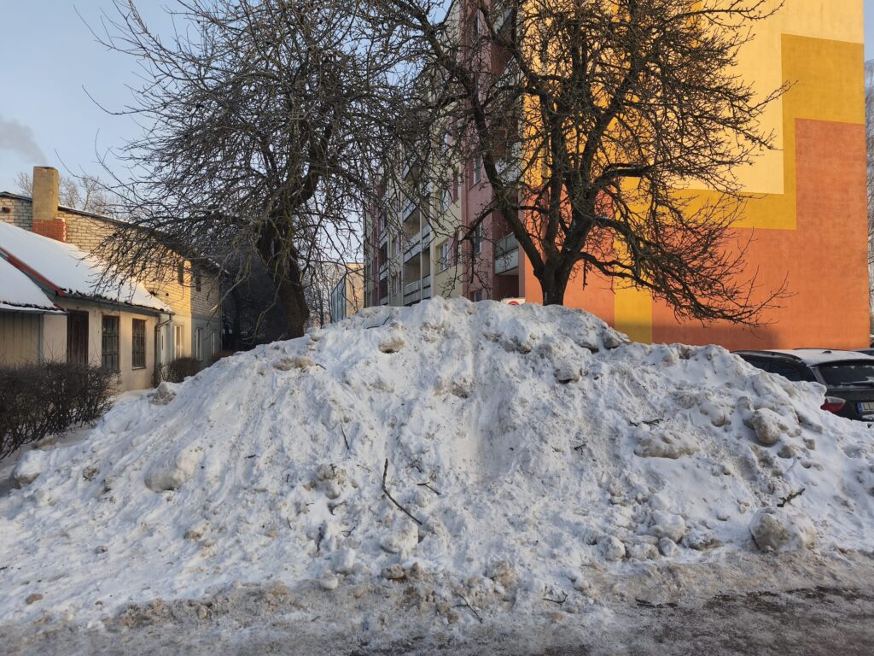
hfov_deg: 73.9
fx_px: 581
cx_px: 437
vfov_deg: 58.9
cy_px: 328
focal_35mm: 23
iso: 50
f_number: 1.65
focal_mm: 6.18
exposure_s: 1/238
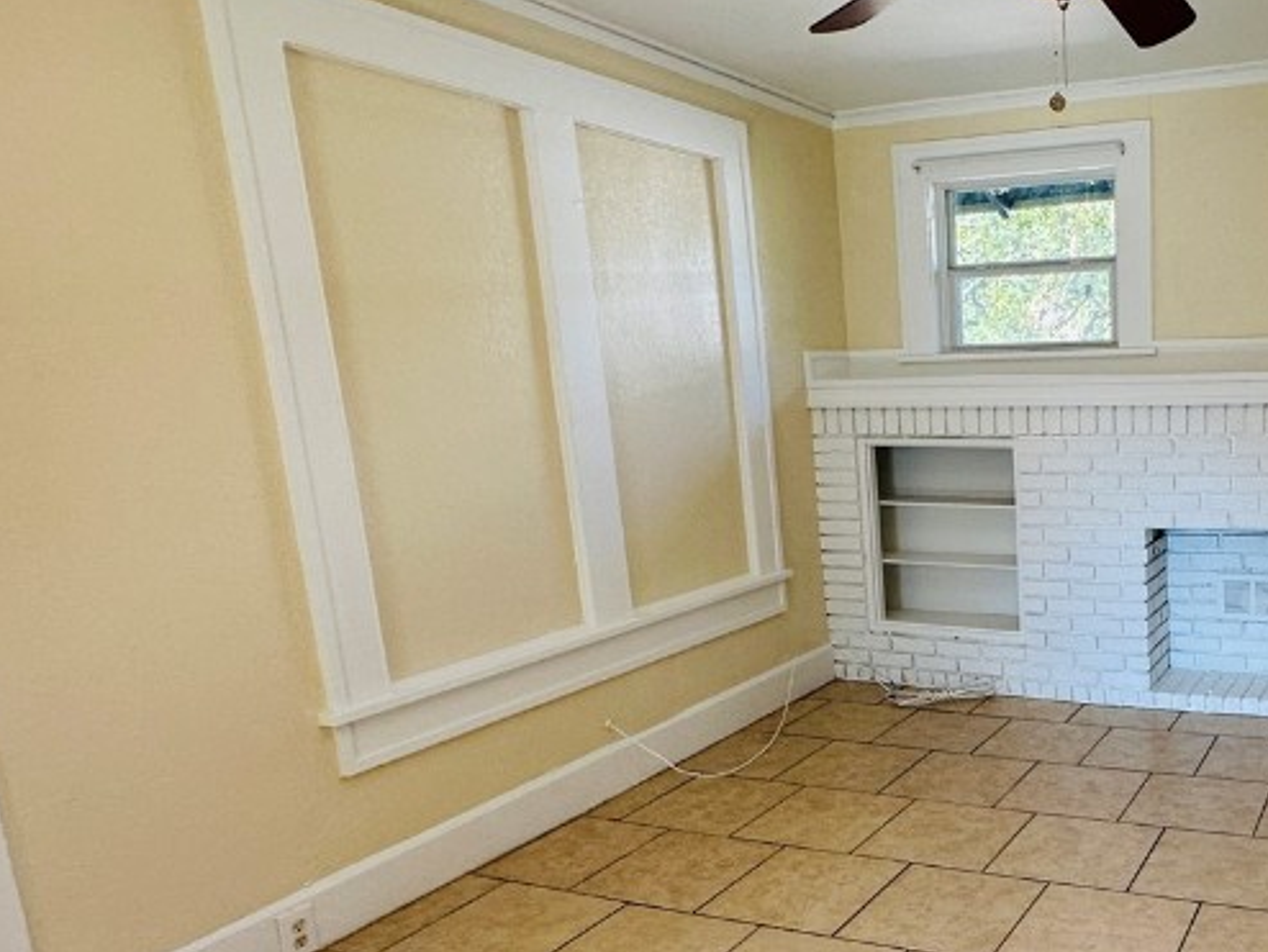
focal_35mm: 29
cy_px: 588
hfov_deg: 55.5
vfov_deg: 47.9
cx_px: 1078
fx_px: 1063
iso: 160
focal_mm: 2.22
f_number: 2.2
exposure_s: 1/120
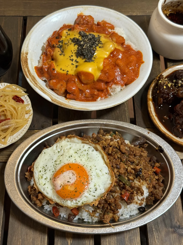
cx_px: 92
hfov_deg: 30.3
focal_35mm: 48
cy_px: 122
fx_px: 338
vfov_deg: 39.7
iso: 200
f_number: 1.78
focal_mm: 6.76
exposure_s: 1/50
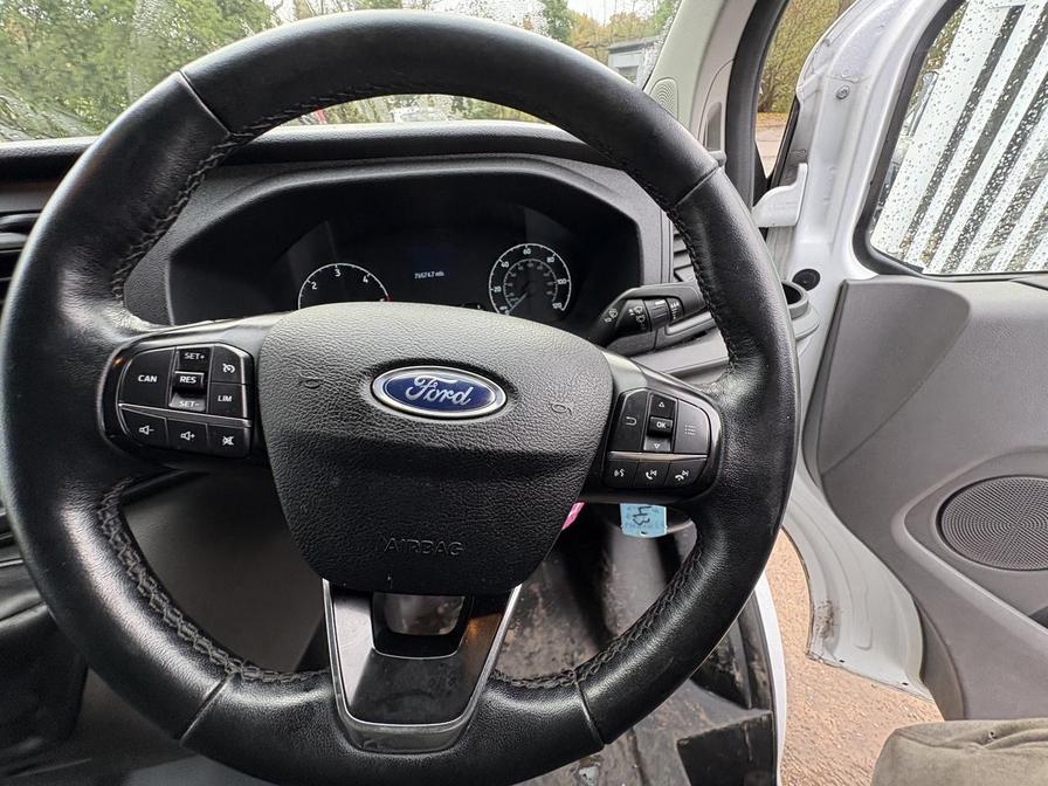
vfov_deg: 85.7
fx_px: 424
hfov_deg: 102.1
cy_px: 393
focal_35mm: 14
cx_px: 524
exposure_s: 1/99
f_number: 2.2
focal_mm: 2.22
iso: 160
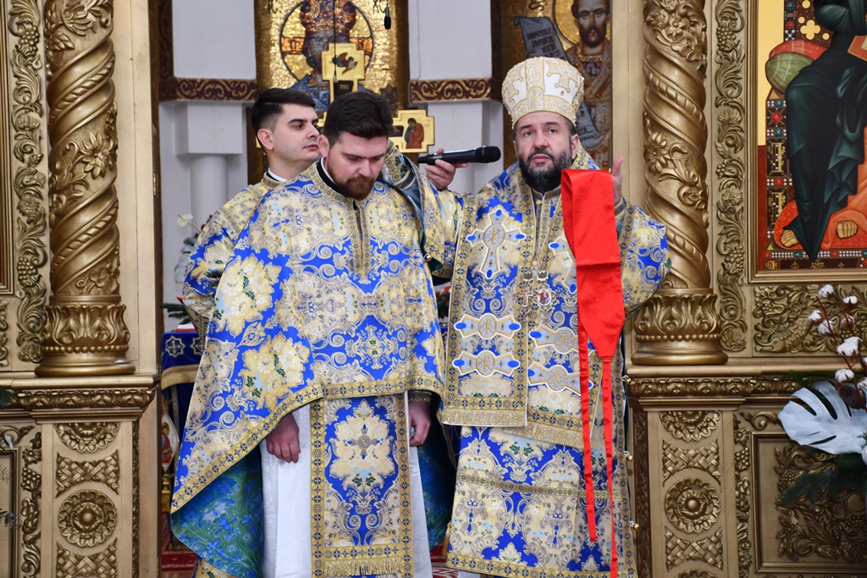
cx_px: 434
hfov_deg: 22.6
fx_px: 2168
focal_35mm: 90
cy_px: 289
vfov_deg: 15.2
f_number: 5
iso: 450
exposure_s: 1/60
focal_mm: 60
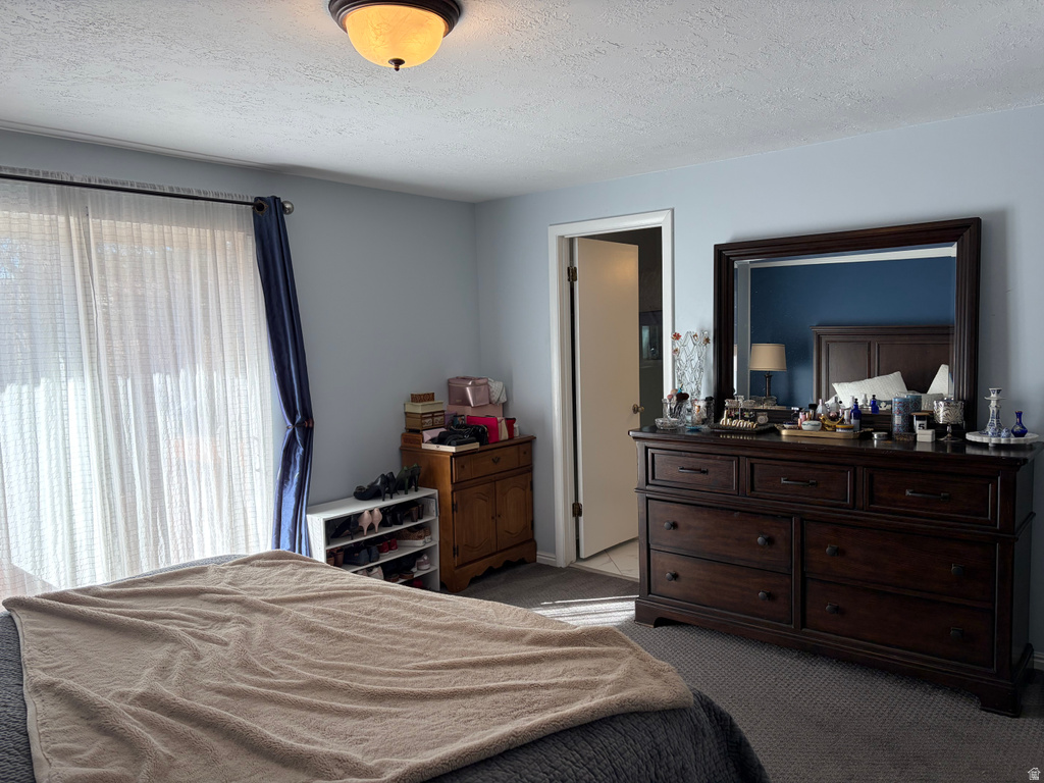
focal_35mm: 26
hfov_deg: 67.3
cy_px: 392
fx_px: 784
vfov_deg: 53.1
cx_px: 522
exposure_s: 1/203
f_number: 1.6
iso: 80
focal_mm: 5.96
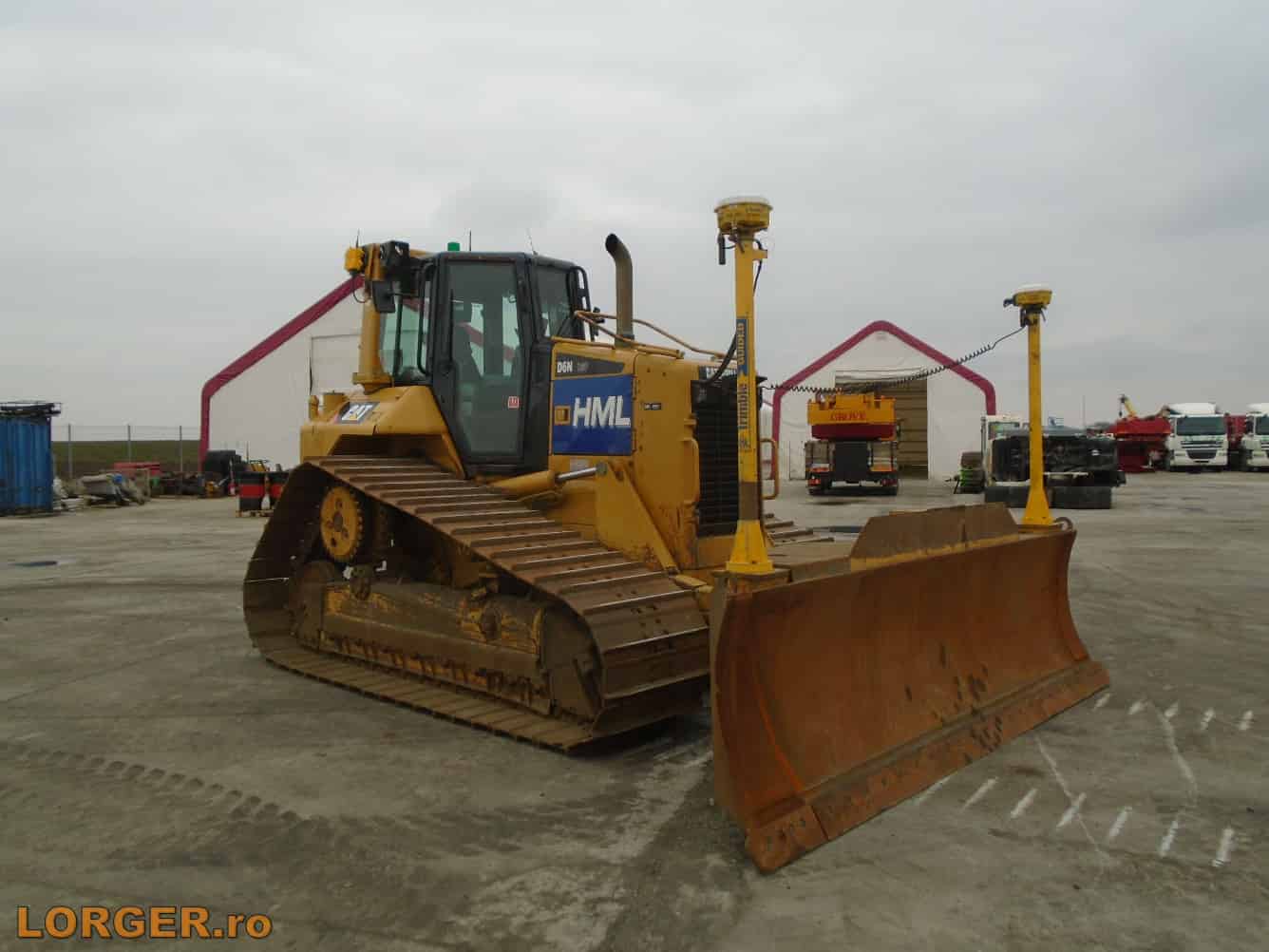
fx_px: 953
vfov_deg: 53.1
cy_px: 476
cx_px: 634
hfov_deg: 67.3
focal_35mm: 26
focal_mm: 4.6
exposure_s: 1/320
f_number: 3.2
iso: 100
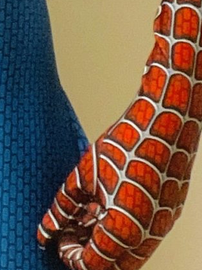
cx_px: -102
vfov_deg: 10.3
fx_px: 1424
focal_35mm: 183
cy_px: -194
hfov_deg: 8.0
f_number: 2.2
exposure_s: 1/33
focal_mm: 2.71
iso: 400
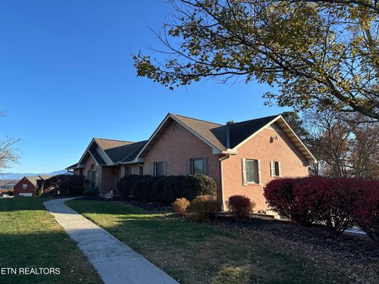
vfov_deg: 56.8
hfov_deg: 71.6
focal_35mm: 24
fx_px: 263
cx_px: 190
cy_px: 142
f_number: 1.78
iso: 80
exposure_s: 1/2203
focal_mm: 6.86
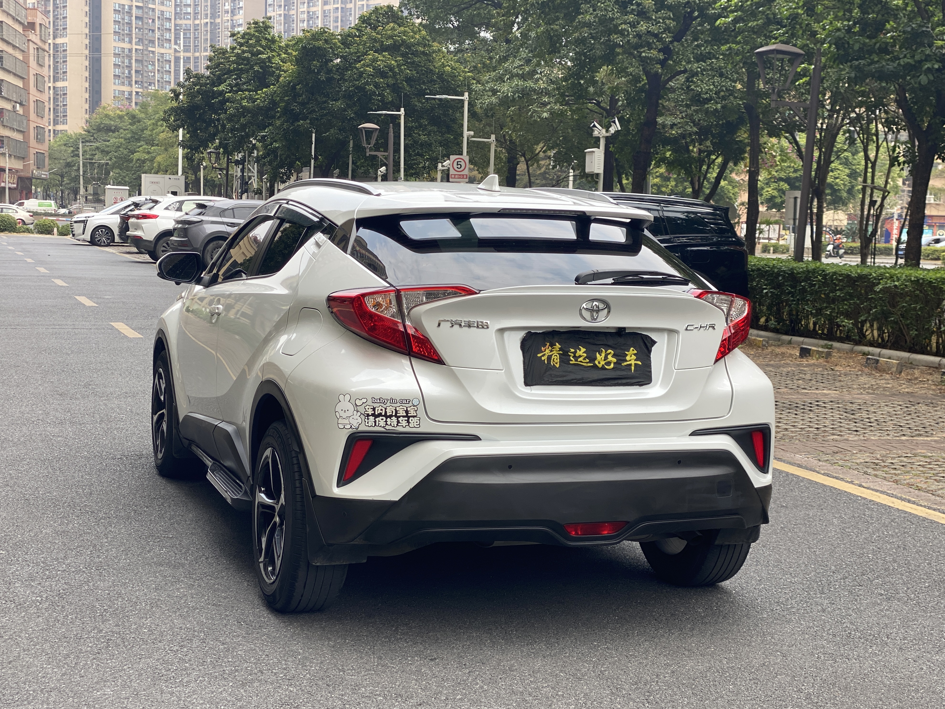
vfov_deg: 27.5
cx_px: 466
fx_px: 1447
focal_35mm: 53
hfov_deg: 36.2
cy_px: 358
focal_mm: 6
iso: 20
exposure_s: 1/363
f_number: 2
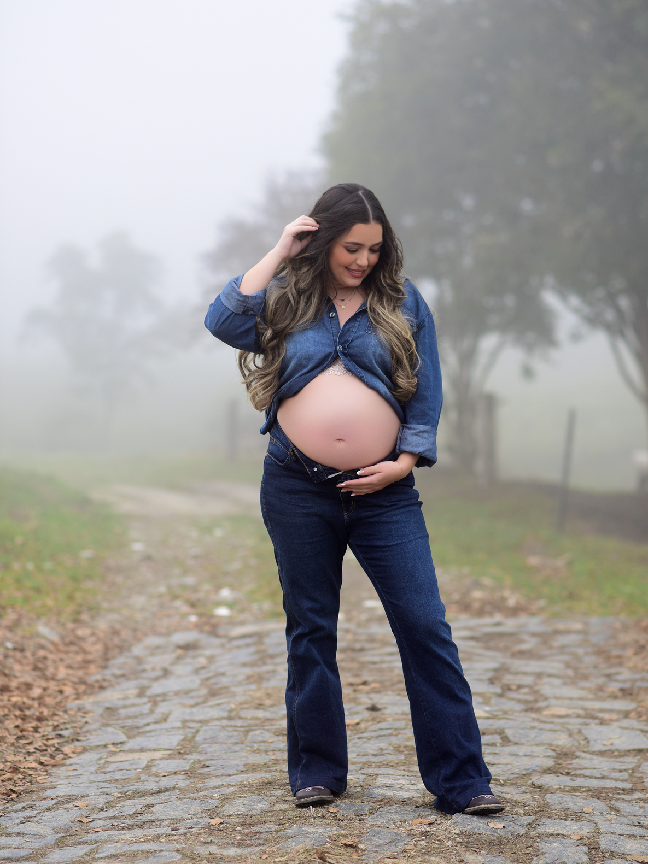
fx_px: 2322
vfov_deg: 21.1
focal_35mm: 93
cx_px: 326
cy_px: 434
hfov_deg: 15.9
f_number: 2.2
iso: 100
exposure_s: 1/250
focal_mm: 85
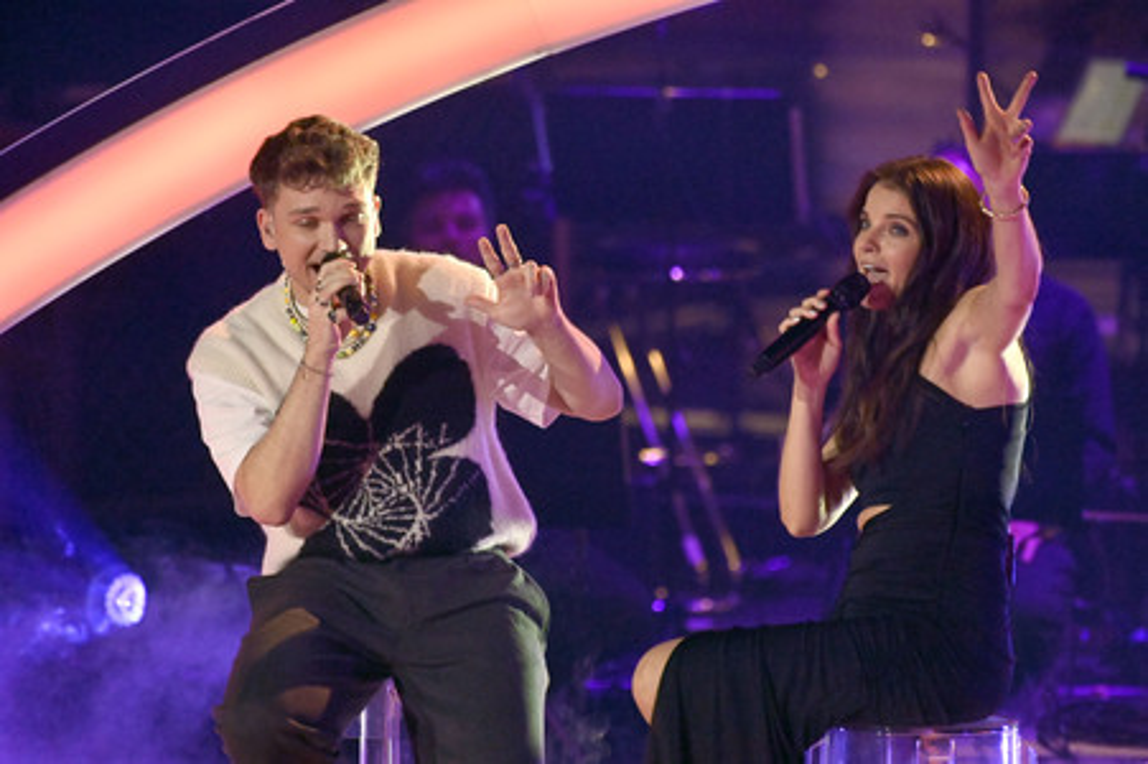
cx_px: 574
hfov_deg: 4.9
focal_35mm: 420
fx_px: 13383
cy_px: 382
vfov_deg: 3.3
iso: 16000
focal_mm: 420
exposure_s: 1/400
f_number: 5.6
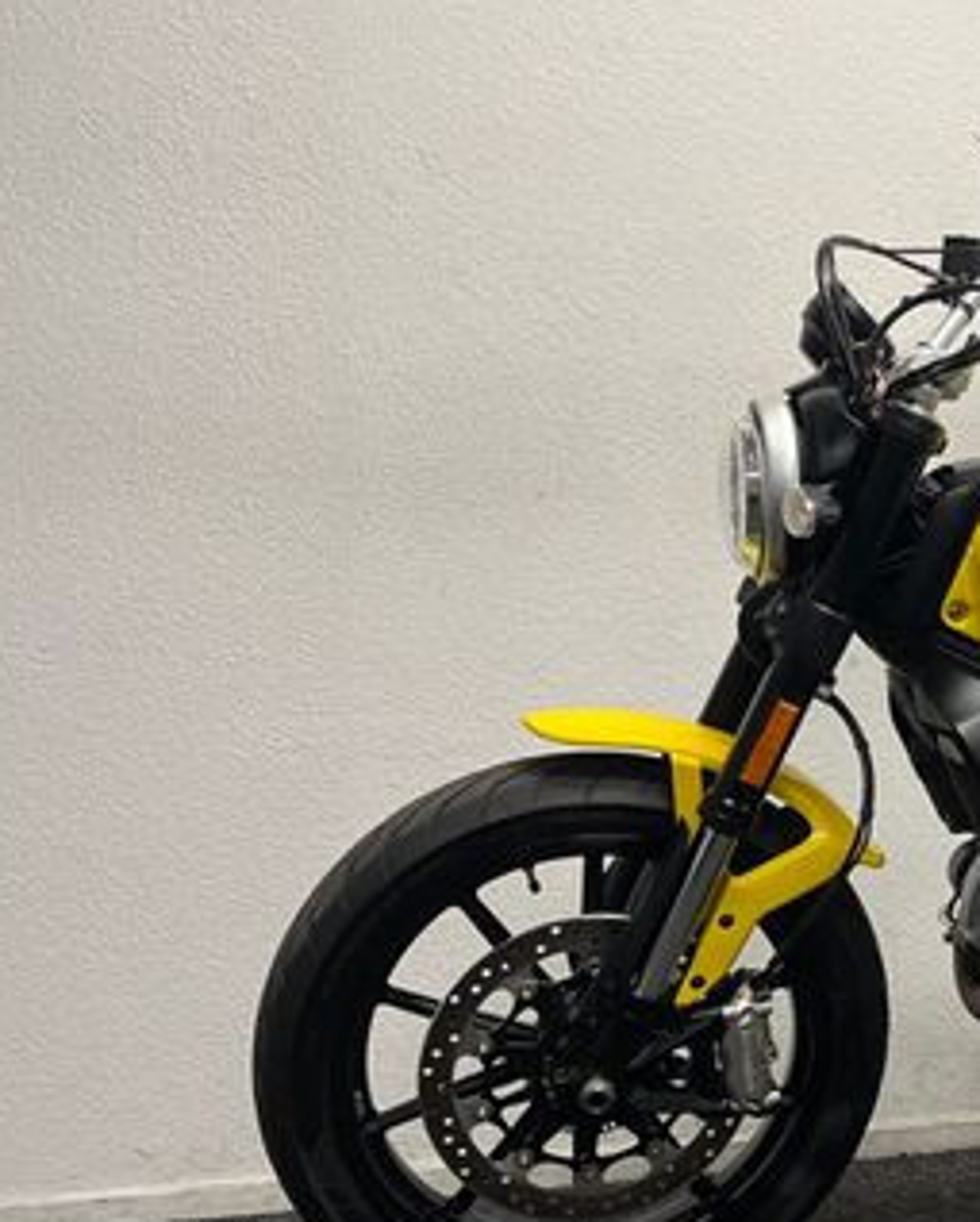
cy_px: 722
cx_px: 1122
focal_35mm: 51
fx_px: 1846
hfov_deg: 26.9
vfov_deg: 36.5
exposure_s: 1/100
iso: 125
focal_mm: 5.1
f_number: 1.6
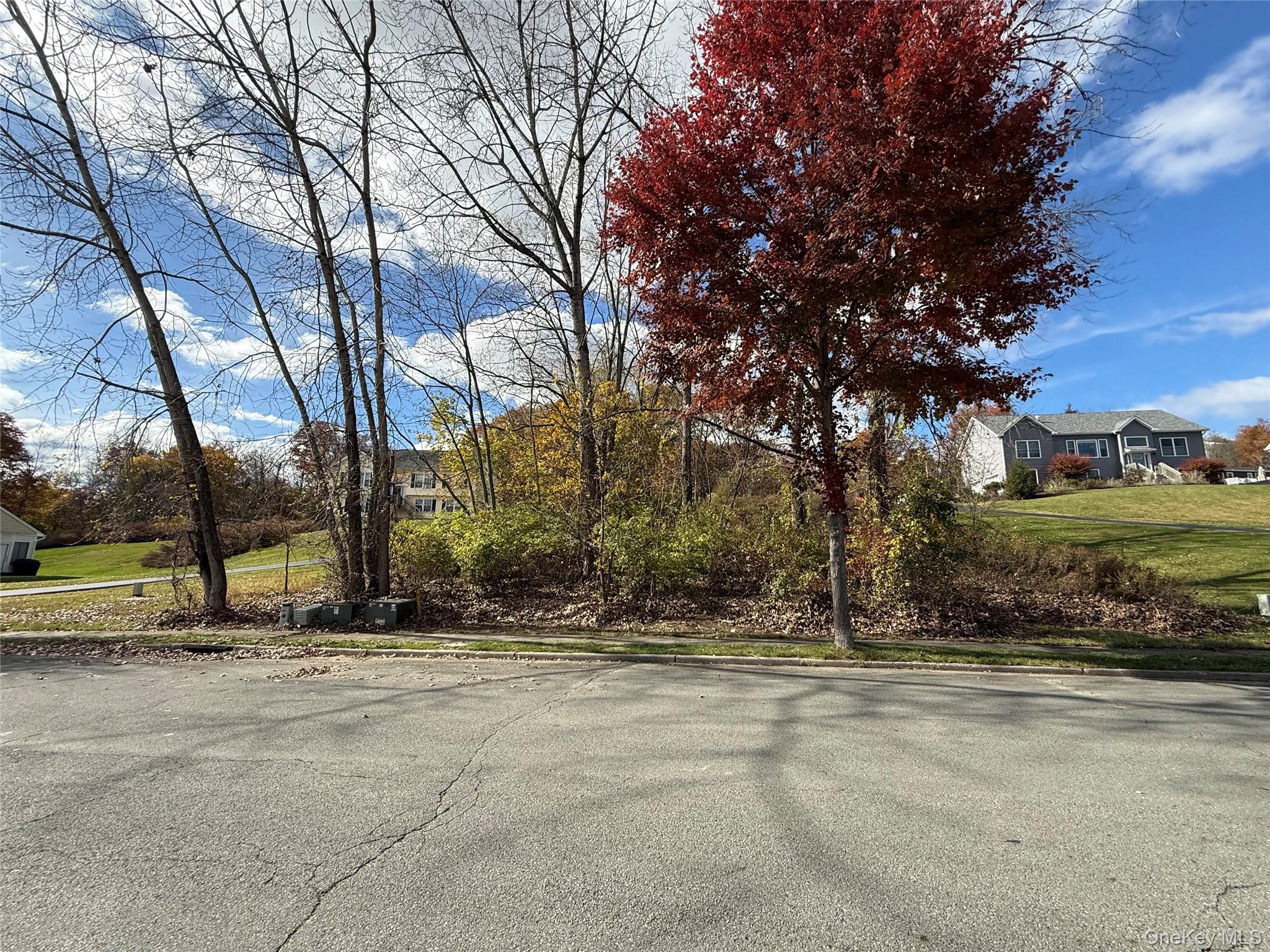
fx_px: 514
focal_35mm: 14
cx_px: 635
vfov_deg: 85.7
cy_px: 476
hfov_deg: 102.1
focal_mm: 2.22
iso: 64
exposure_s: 1/1534
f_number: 2.2
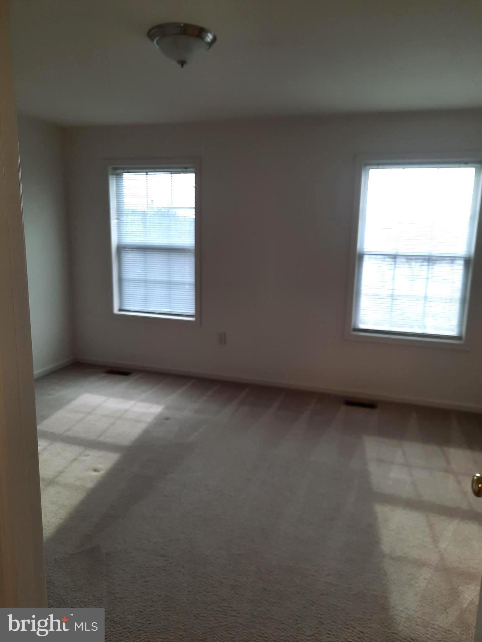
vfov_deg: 69.4
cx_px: 241
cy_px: 321
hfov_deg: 54.9
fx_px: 464
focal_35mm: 25
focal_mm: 4.6
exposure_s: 1/120
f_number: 2
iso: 40
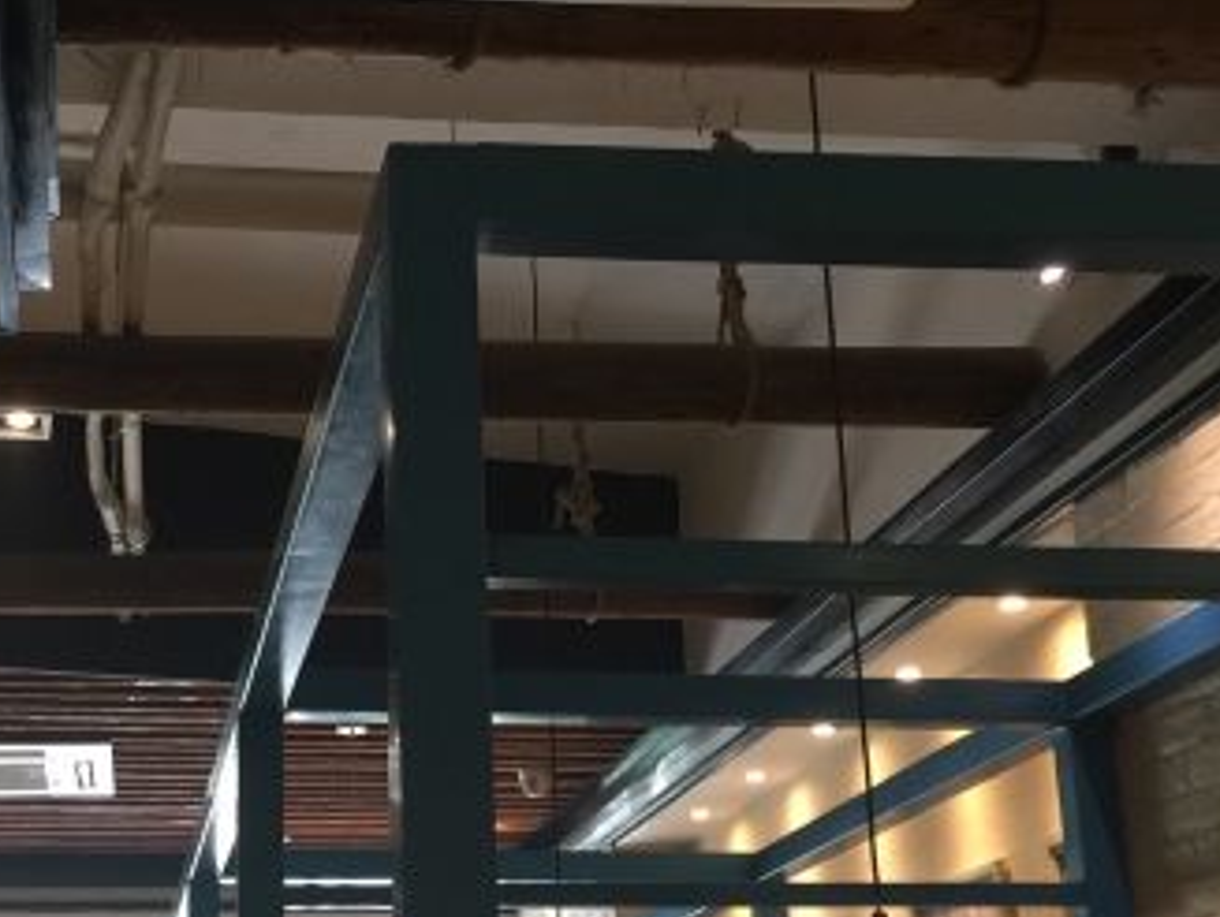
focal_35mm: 62
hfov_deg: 30.6
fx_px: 2188
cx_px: 291
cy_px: 583
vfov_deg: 23.6
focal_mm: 4.15
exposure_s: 1/17
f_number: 2.2
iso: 64
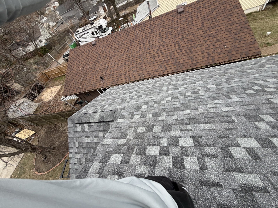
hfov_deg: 102.1
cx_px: 139
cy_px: 104
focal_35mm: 14
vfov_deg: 85.7
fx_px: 112
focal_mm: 2.22
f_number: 2.2
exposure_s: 1/191
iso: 40
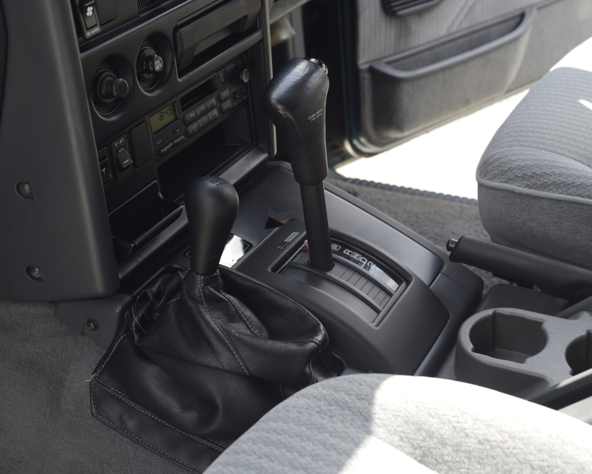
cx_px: 347
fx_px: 999
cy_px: 235
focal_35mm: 57
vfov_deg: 26.7
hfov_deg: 32.9
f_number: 7.1
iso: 200
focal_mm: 50
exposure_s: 1/40
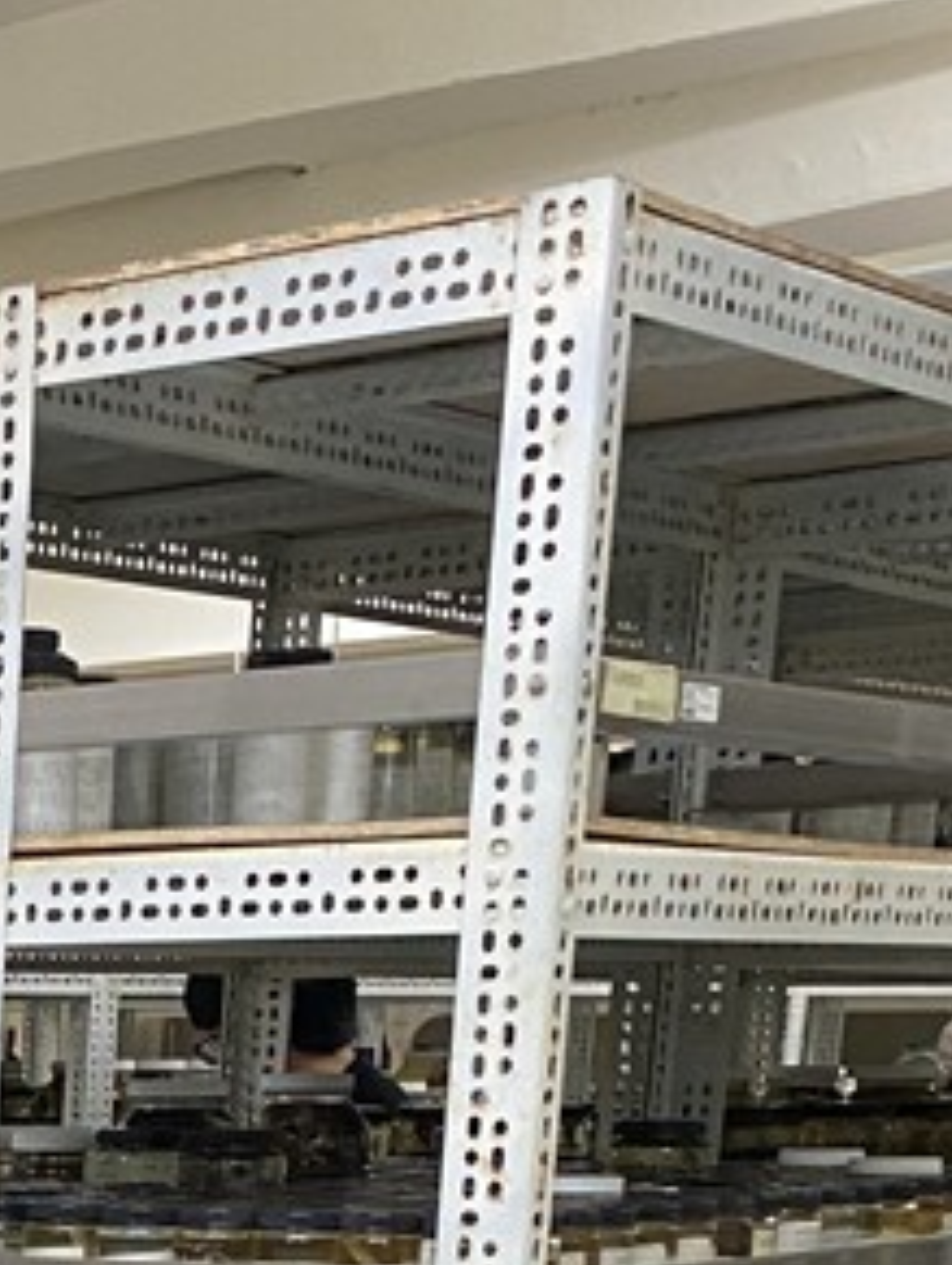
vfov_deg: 18.1
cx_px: -730
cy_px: 1997
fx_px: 3439
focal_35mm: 94
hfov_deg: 14.1
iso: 160
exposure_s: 1/60
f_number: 1.8
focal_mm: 4.25
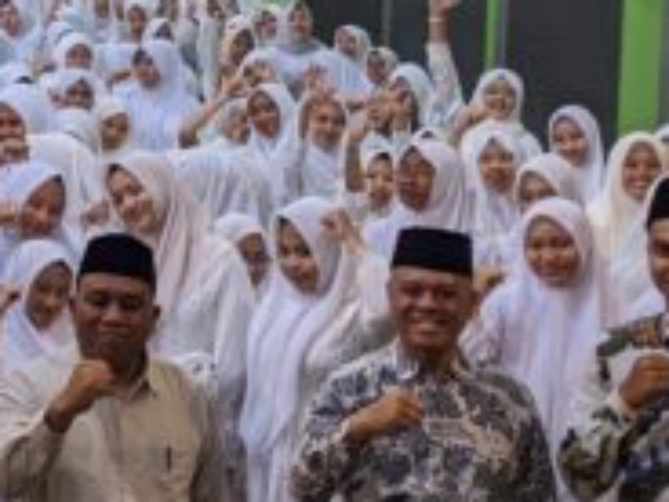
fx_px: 2184
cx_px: -276
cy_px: 22
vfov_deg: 13.0
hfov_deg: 16.2
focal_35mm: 113
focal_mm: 4.44
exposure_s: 1/25
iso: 70
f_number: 1.8
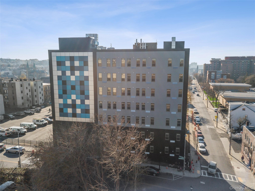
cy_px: 96
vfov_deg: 53.0
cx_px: 128
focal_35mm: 26
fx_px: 191
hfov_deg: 67.3
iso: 200
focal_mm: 4.73
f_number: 2.2
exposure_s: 1/80
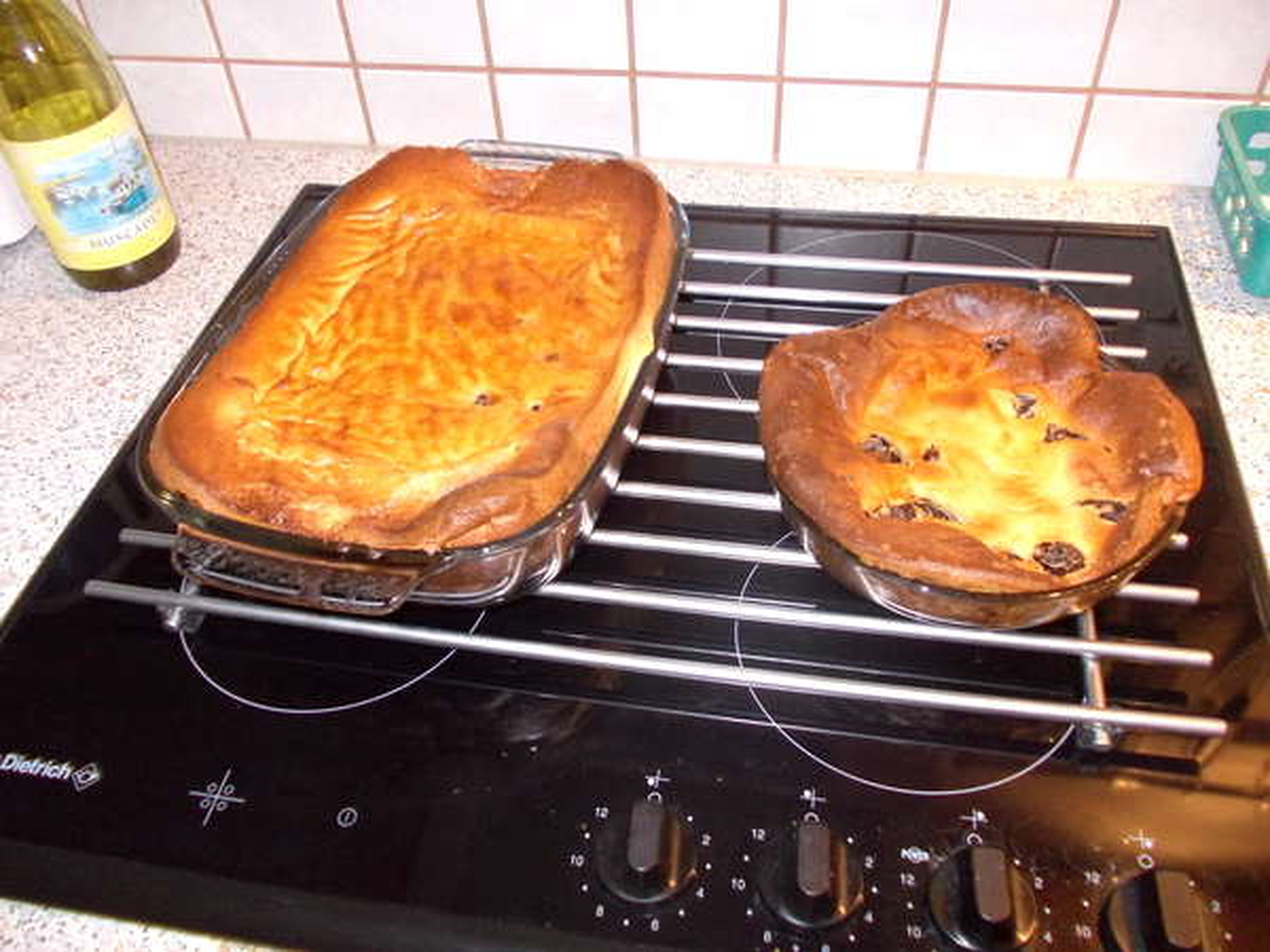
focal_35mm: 28
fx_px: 1027
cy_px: 476
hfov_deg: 63.4
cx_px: 635
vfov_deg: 49.7
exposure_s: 1/25
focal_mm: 4
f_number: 2.7
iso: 200
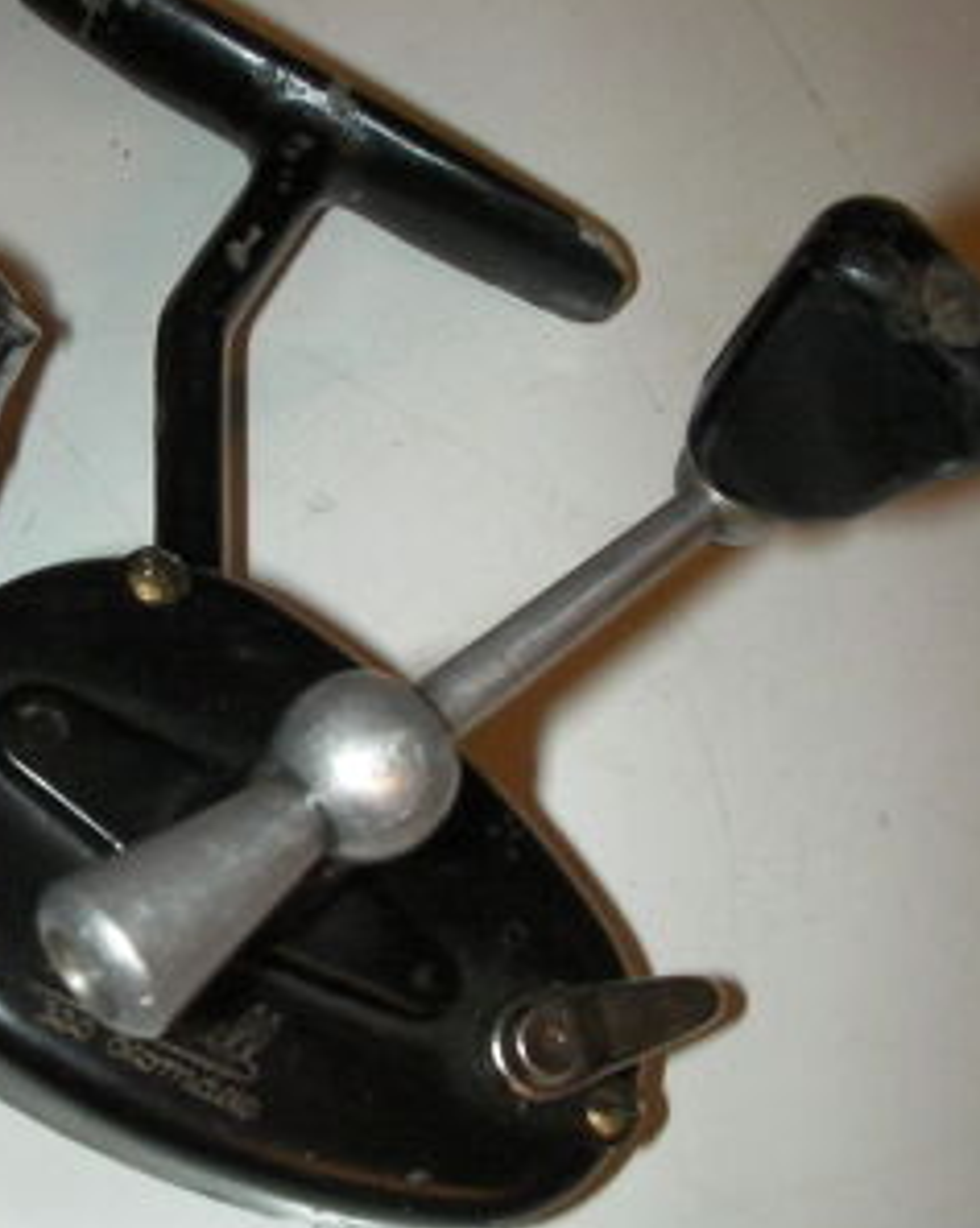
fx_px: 2179
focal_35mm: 60
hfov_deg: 24.3
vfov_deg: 31.5
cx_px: 8
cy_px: 662
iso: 200
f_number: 5.6
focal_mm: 6.3
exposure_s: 1/30
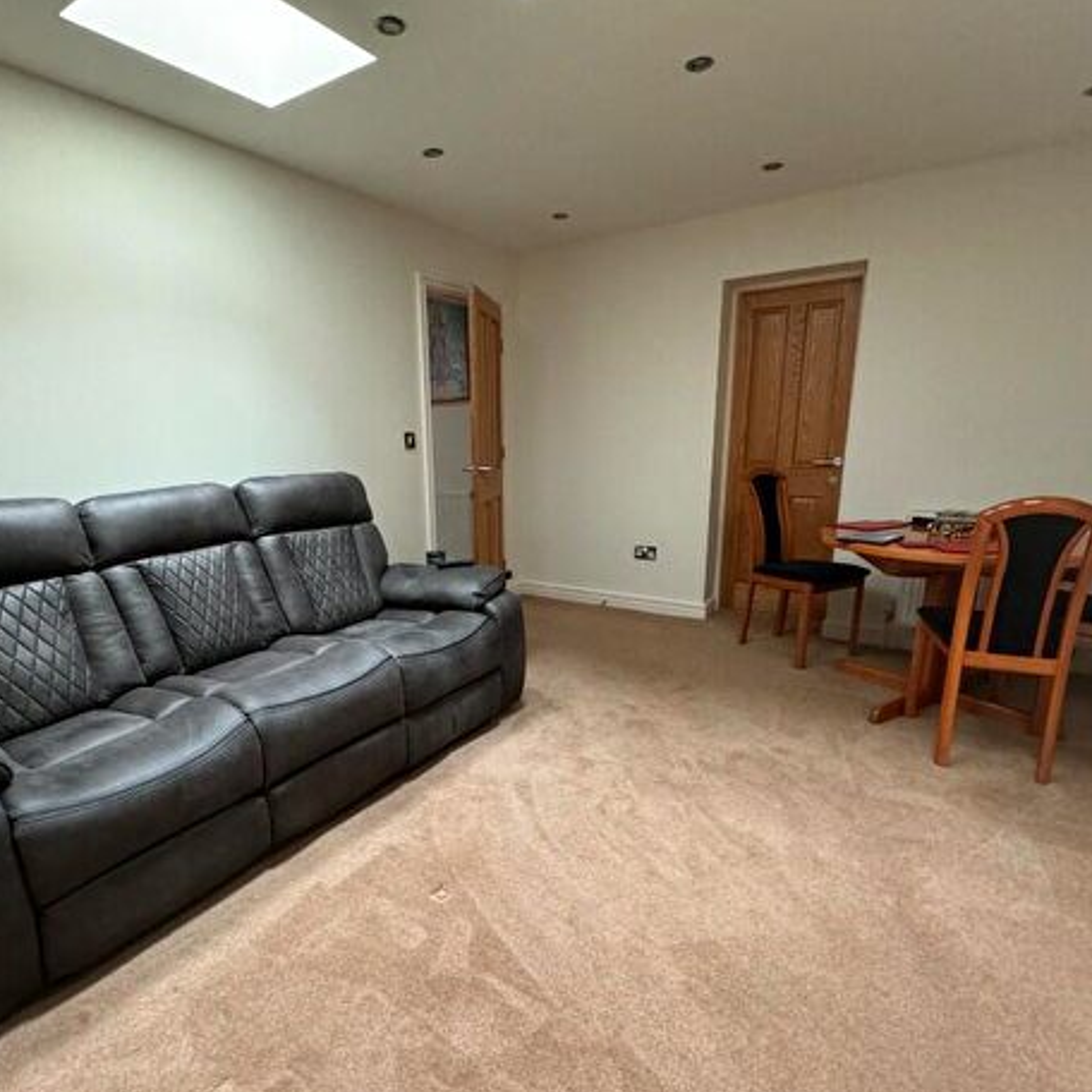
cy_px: 607
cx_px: 477
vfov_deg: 77.4
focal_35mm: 19
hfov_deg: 77.3
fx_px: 678
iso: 800
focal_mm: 2.22
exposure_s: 1/60
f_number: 2.2
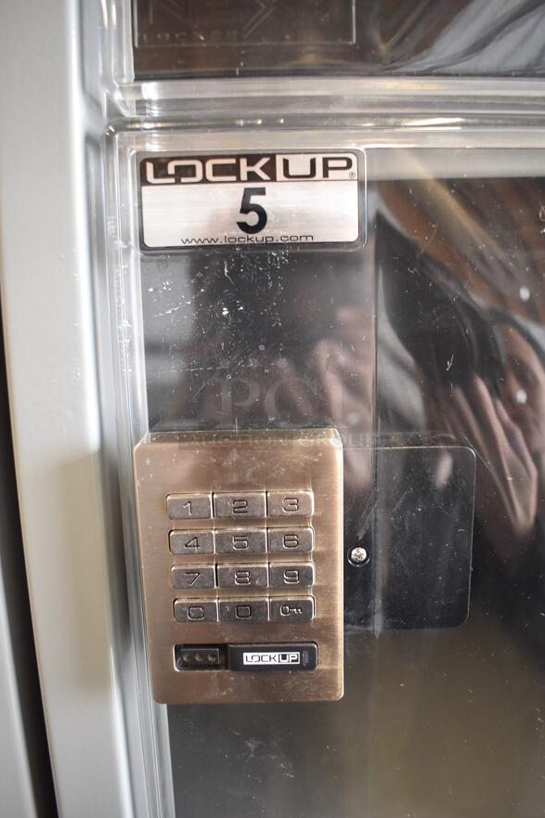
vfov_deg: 65.5
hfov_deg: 46.4
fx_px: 636
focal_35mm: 28
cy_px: 402
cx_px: 282
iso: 1250
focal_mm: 18
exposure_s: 1/60
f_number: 4
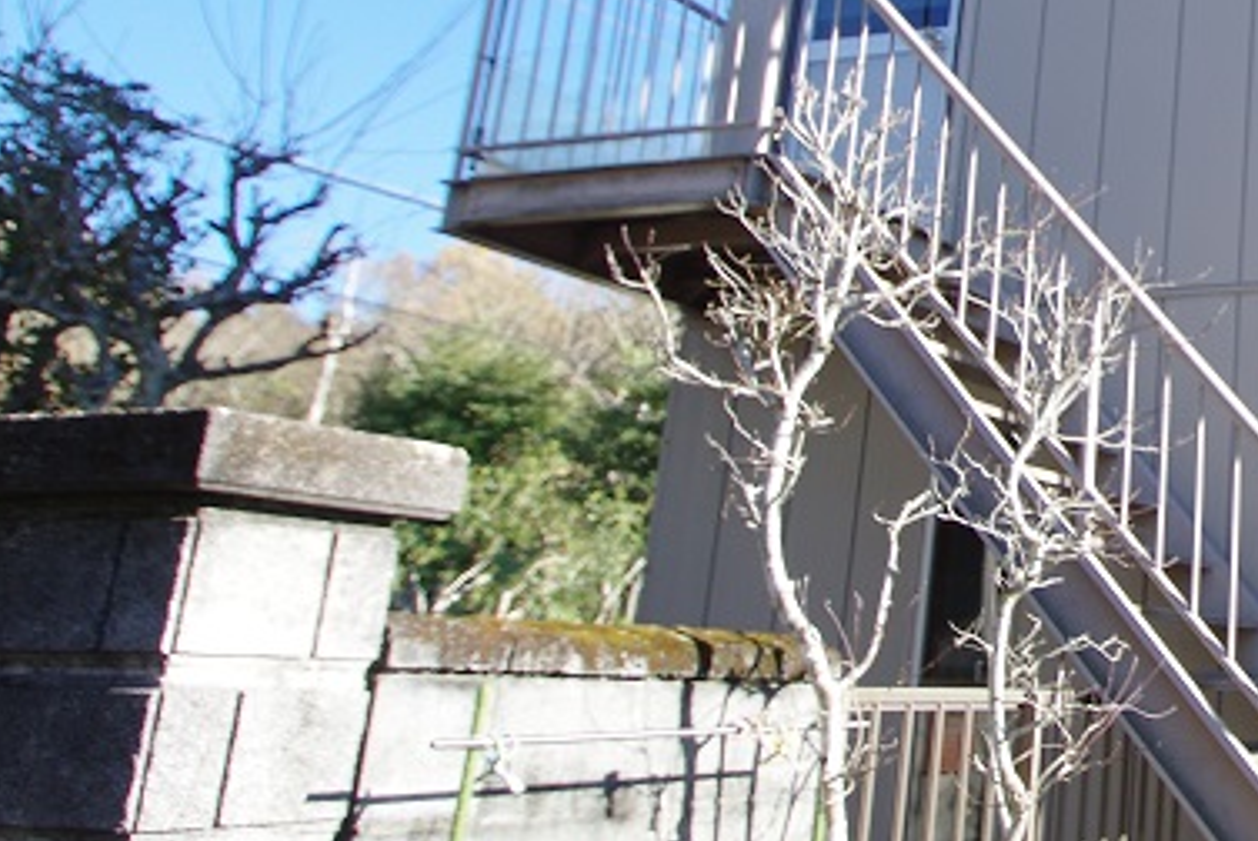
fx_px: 1539
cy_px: 219
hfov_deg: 35.9
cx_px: 1465
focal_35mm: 44
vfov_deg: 30.1
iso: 200
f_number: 7.1
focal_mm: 11.88
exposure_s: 1/160
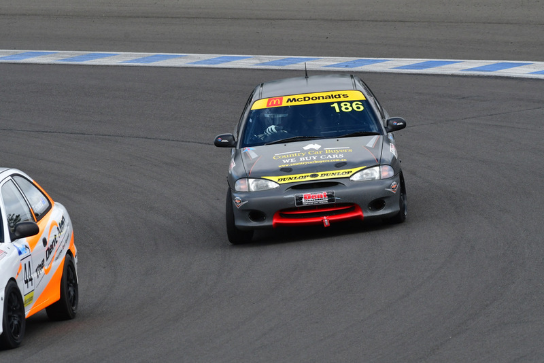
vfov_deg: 3.8
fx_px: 5442
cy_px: 182
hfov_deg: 5.7
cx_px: 272
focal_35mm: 360
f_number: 10
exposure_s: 1/640
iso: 640
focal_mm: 240
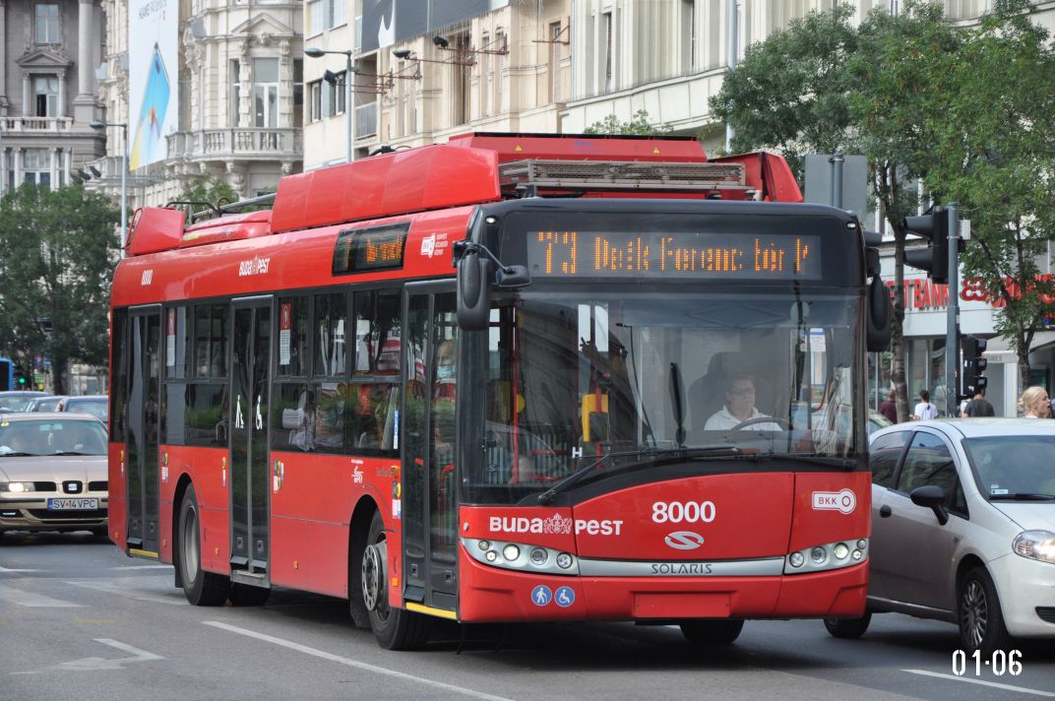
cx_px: 528
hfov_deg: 14.0
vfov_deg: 9.3
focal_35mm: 147
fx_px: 4303
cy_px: 350
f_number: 5.6
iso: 640
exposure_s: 1/1000
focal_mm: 98
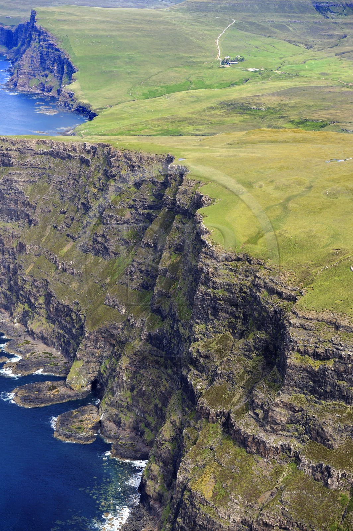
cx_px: 176
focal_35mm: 70
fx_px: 1031
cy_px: 266
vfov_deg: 28.9
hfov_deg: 19.4
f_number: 4.5
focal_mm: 70
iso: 200
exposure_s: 1/800
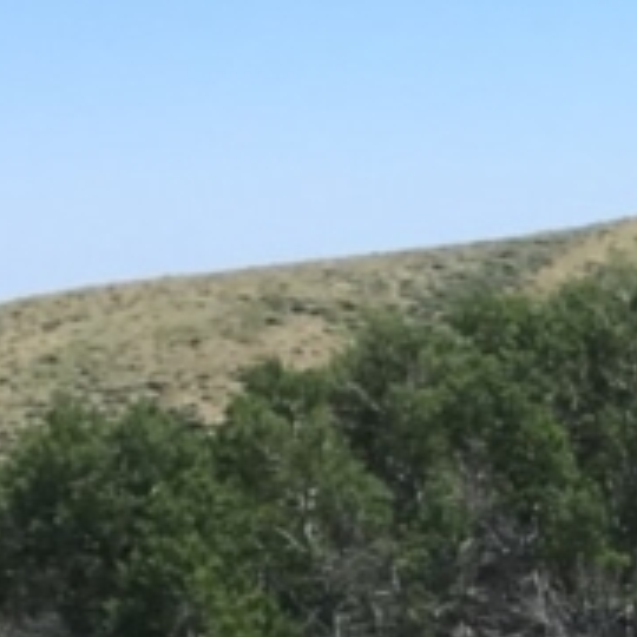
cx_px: 1525
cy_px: 1670
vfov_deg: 7.4
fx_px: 4559
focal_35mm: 219
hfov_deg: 7.5
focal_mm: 4.15
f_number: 2.2
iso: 25
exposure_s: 1/1326
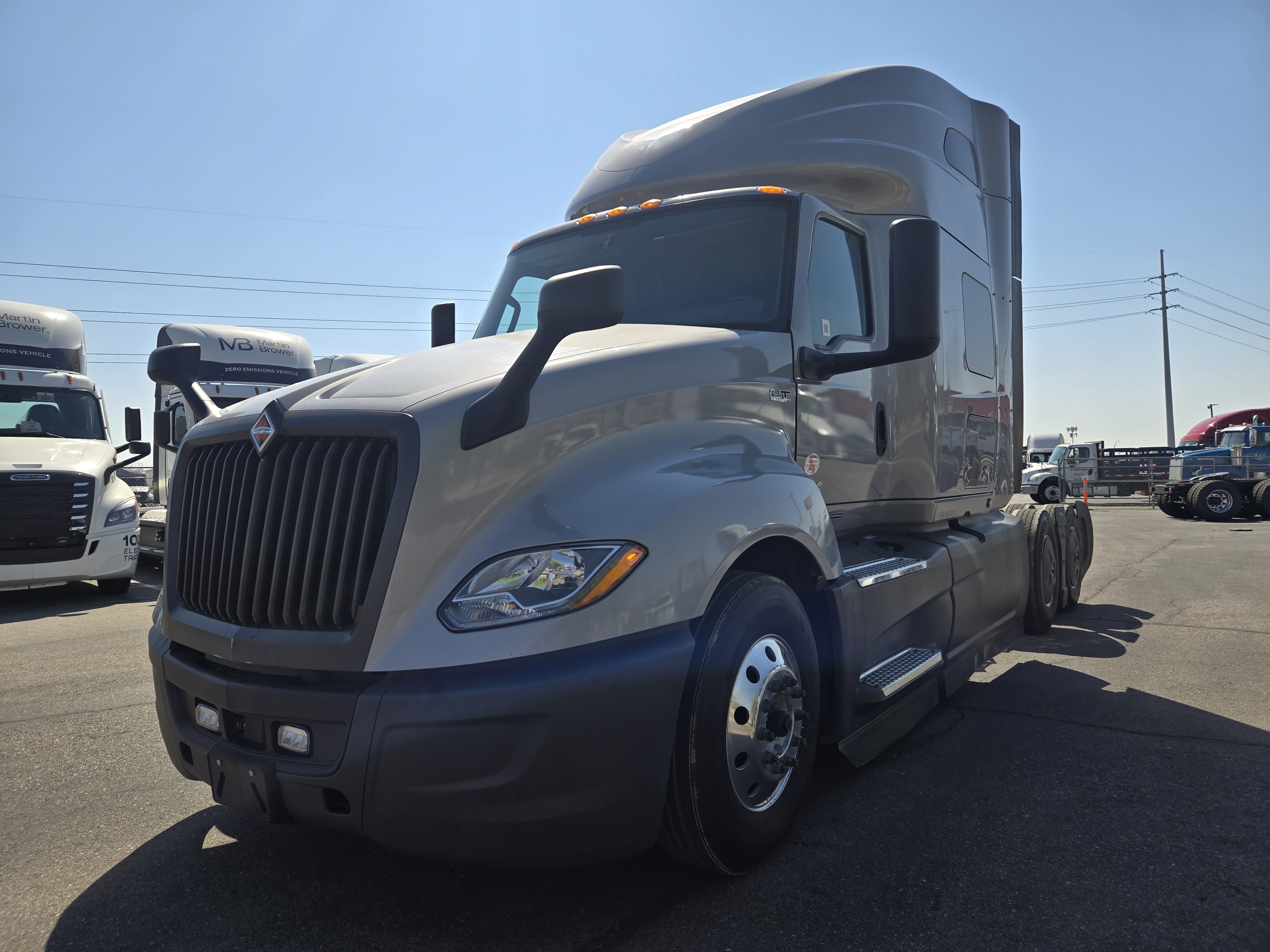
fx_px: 844
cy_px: 476
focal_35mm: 23
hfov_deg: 73.9
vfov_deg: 58.9
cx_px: 635
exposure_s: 1/1889
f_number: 1.8
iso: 25
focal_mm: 5.4
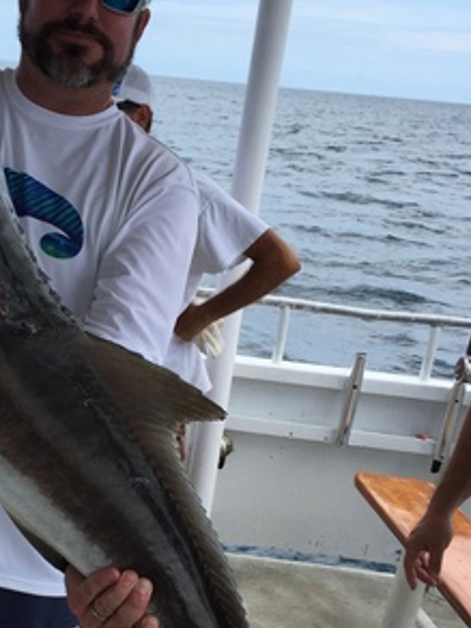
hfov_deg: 26.9
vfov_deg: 35.8
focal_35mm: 53
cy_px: 414
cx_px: 80
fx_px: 962
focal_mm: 4.15
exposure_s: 1/1412
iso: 32
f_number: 2.2
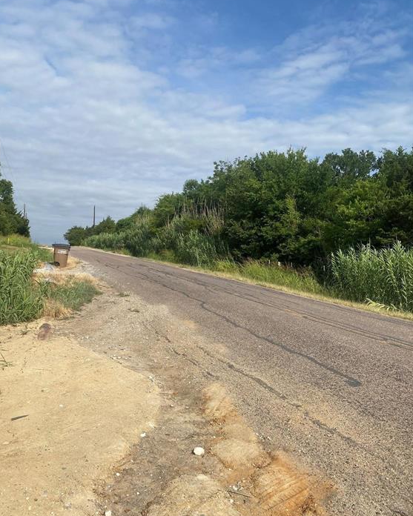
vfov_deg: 62.1
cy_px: 238
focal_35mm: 28
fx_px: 428
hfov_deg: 51.5
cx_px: 202
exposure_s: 1/4274
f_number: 1.8
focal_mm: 4.25
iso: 32
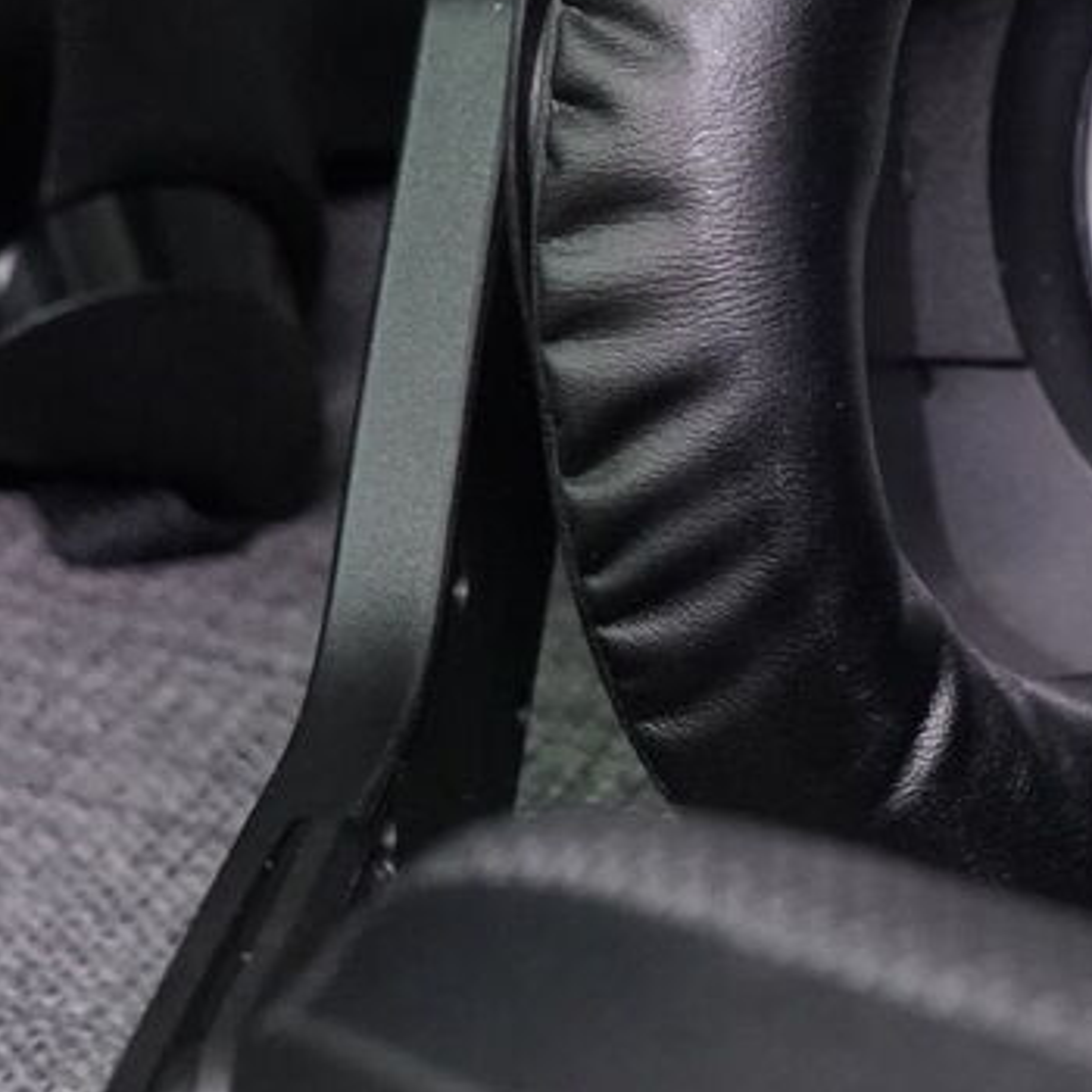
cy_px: 324
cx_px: 1635
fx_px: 5818
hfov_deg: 10.4
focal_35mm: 163
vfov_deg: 10.7
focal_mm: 35
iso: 4000
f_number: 6.3
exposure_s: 1/160
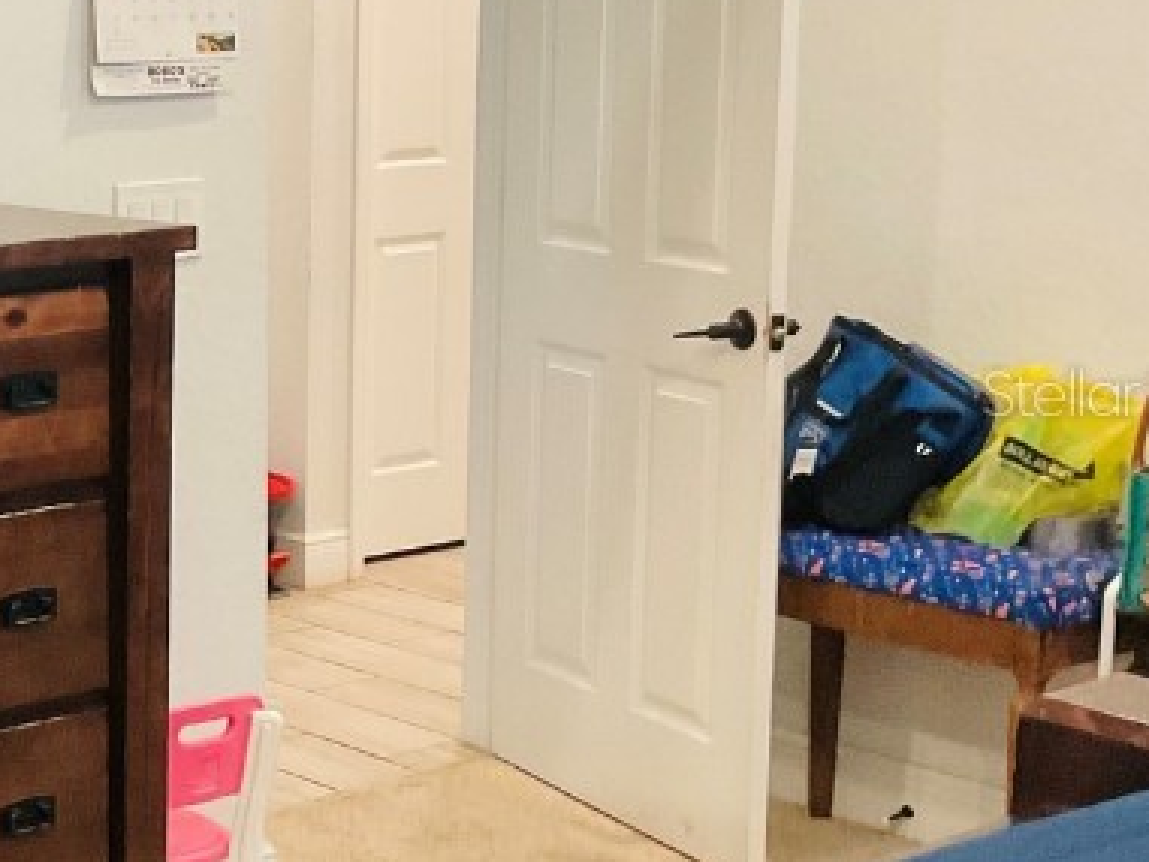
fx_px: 2590
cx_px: -277
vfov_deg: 18.9
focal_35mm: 78
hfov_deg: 22.7
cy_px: 392
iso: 200
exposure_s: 1/60
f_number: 1.8
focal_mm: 3
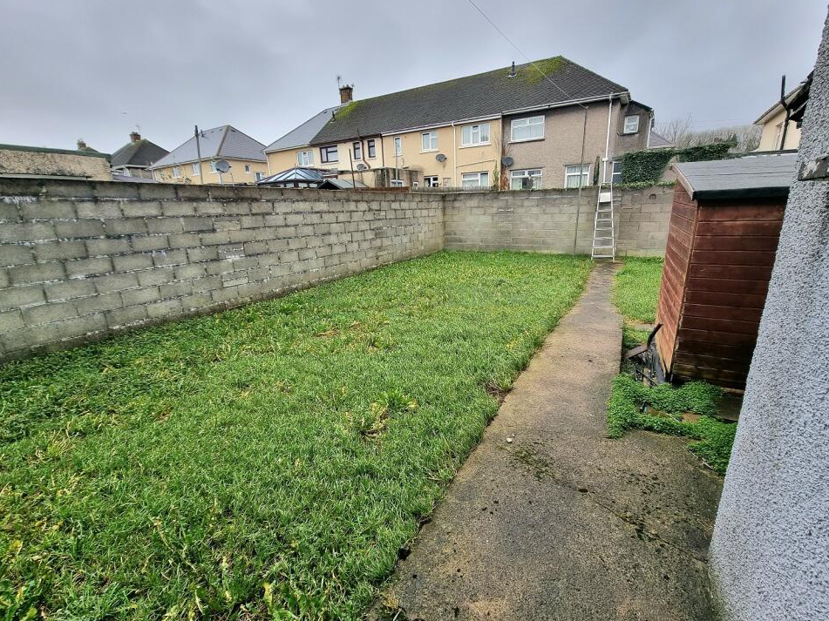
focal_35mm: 14
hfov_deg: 102.1
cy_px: 301
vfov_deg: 85.6
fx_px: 335
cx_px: 421
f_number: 2.2
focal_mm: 2.2
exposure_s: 1/102
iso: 50
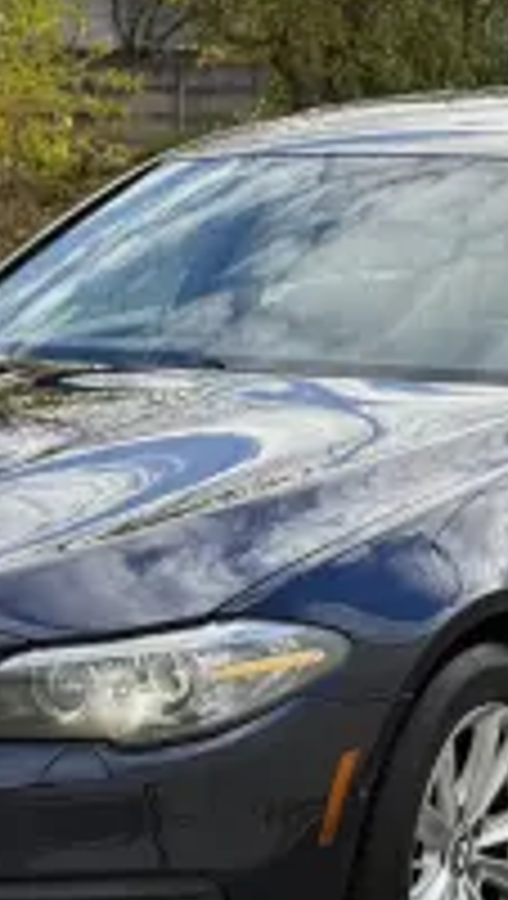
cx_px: 252
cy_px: 576
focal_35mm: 94
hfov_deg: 12.9
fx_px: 2243
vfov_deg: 22.6
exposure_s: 1/1222
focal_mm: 6.76
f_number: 1.78
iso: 64
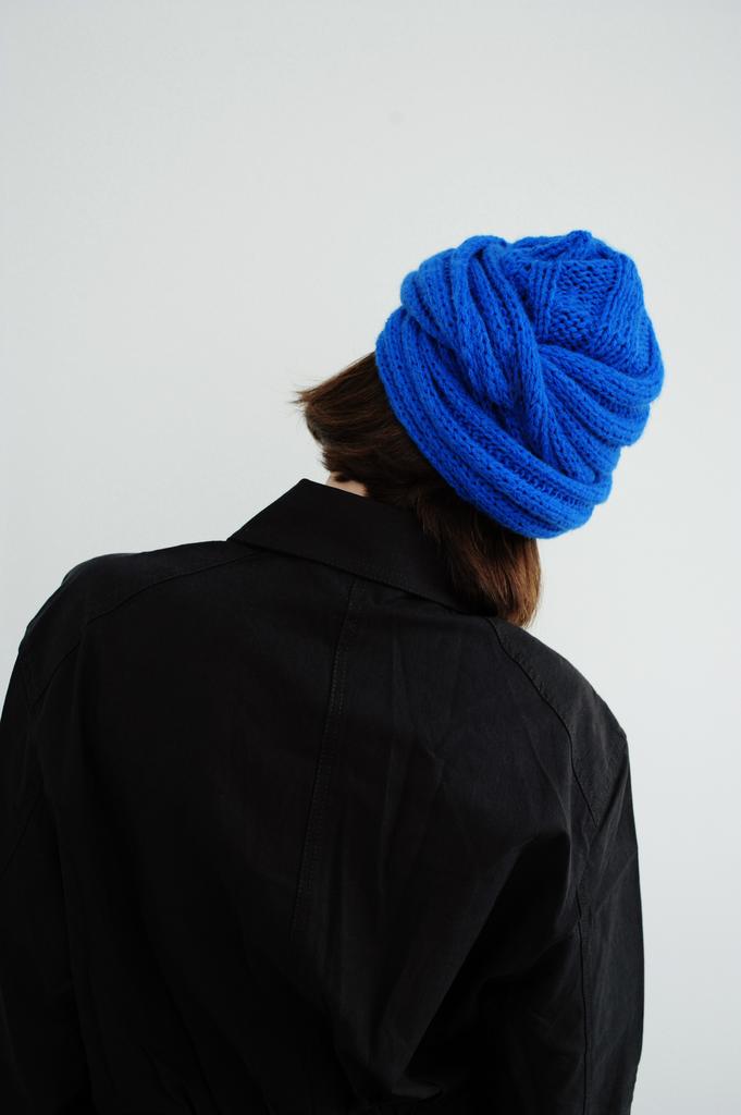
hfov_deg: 37.8
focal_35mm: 35
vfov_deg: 54.5
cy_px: 558
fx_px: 1082
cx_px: 370
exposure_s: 1/60
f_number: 5.6
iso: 400
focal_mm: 35
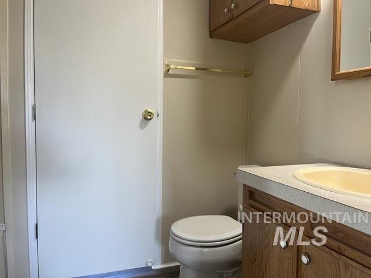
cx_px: 186
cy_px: 139
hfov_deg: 67.3
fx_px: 279
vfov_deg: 53.1
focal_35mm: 26
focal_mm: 5.1
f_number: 1.6
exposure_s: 1/60
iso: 100
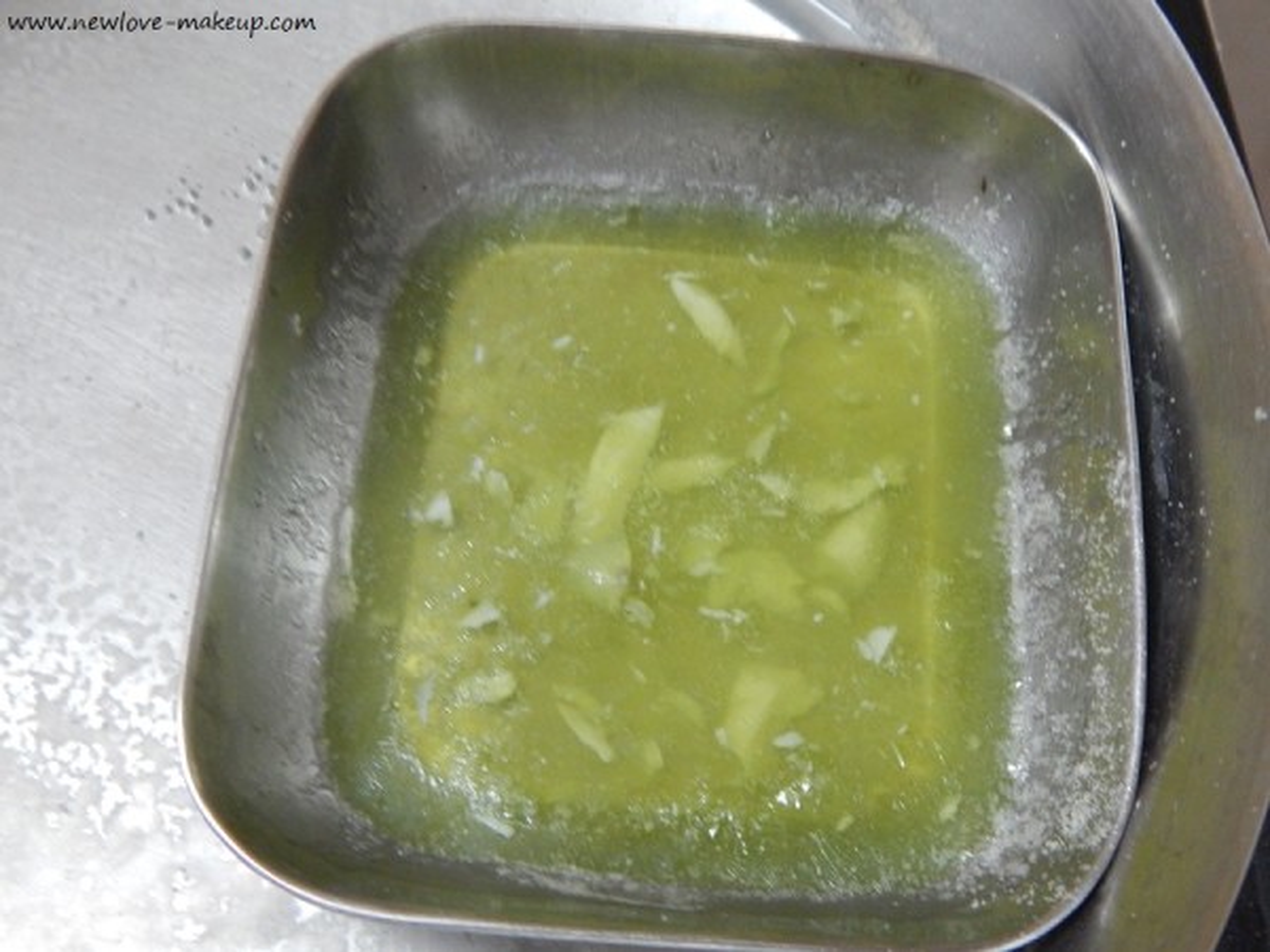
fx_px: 1137
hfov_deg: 58.4
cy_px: 476
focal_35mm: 31
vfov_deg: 45.4
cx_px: 635
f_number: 3.2
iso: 400
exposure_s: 1/10
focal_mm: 5.6
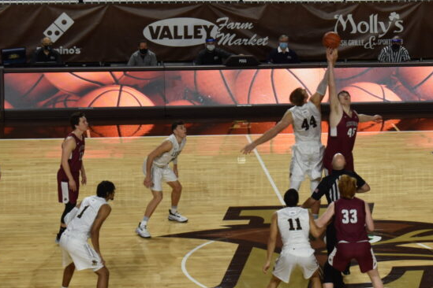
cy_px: 67
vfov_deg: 8.5
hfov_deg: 12.6
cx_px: 342
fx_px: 1948
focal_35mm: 162
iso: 450
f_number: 5.6
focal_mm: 55
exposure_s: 1/100
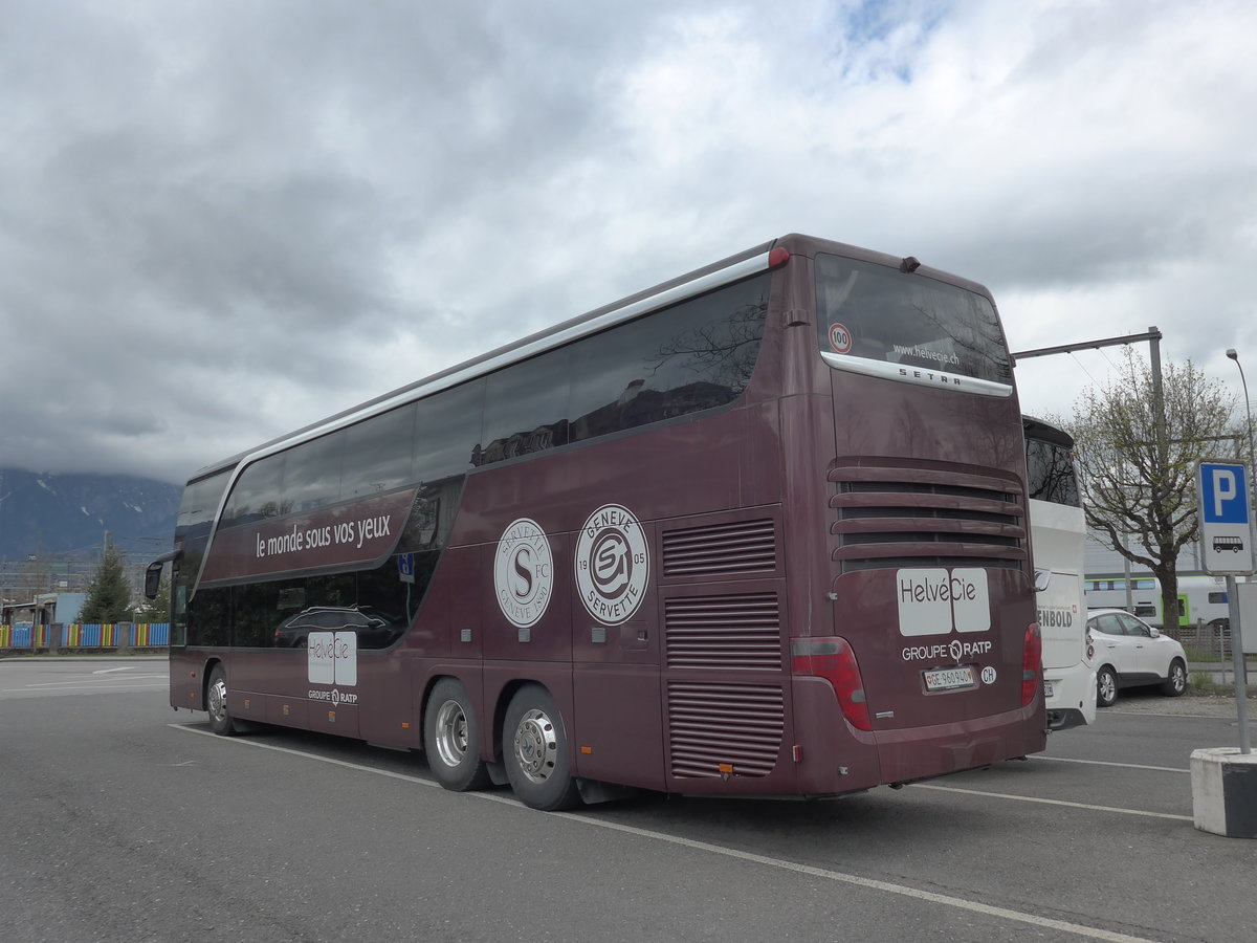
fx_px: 1053
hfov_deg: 61.7
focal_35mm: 29
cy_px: 472
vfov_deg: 48.2
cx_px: 628
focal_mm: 6
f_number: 4
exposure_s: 1/800
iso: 160
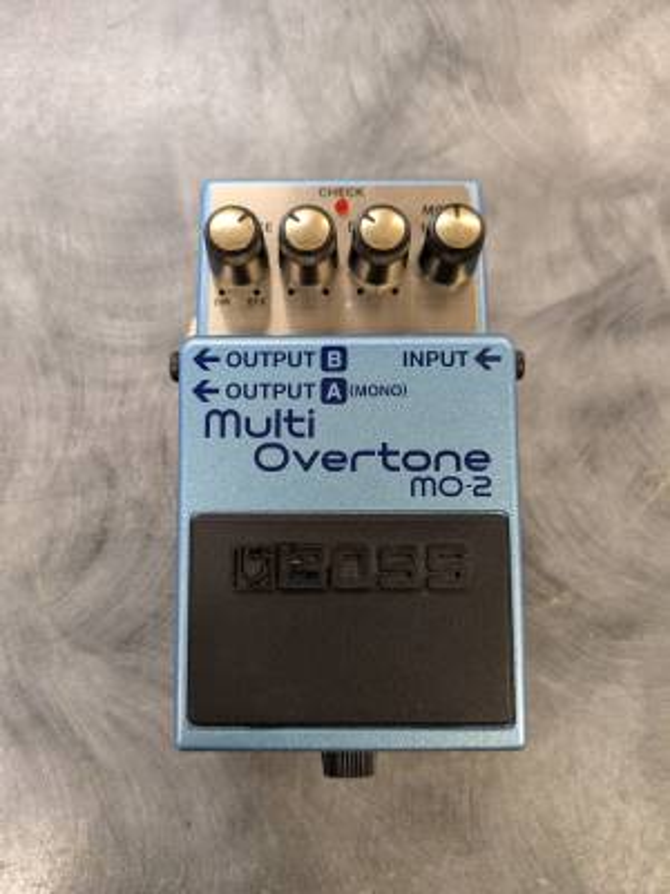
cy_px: 447
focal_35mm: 25
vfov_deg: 69.4
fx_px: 645
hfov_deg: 54.9
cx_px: 335
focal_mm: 5.43
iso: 79
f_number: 1.89
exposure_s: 1/40
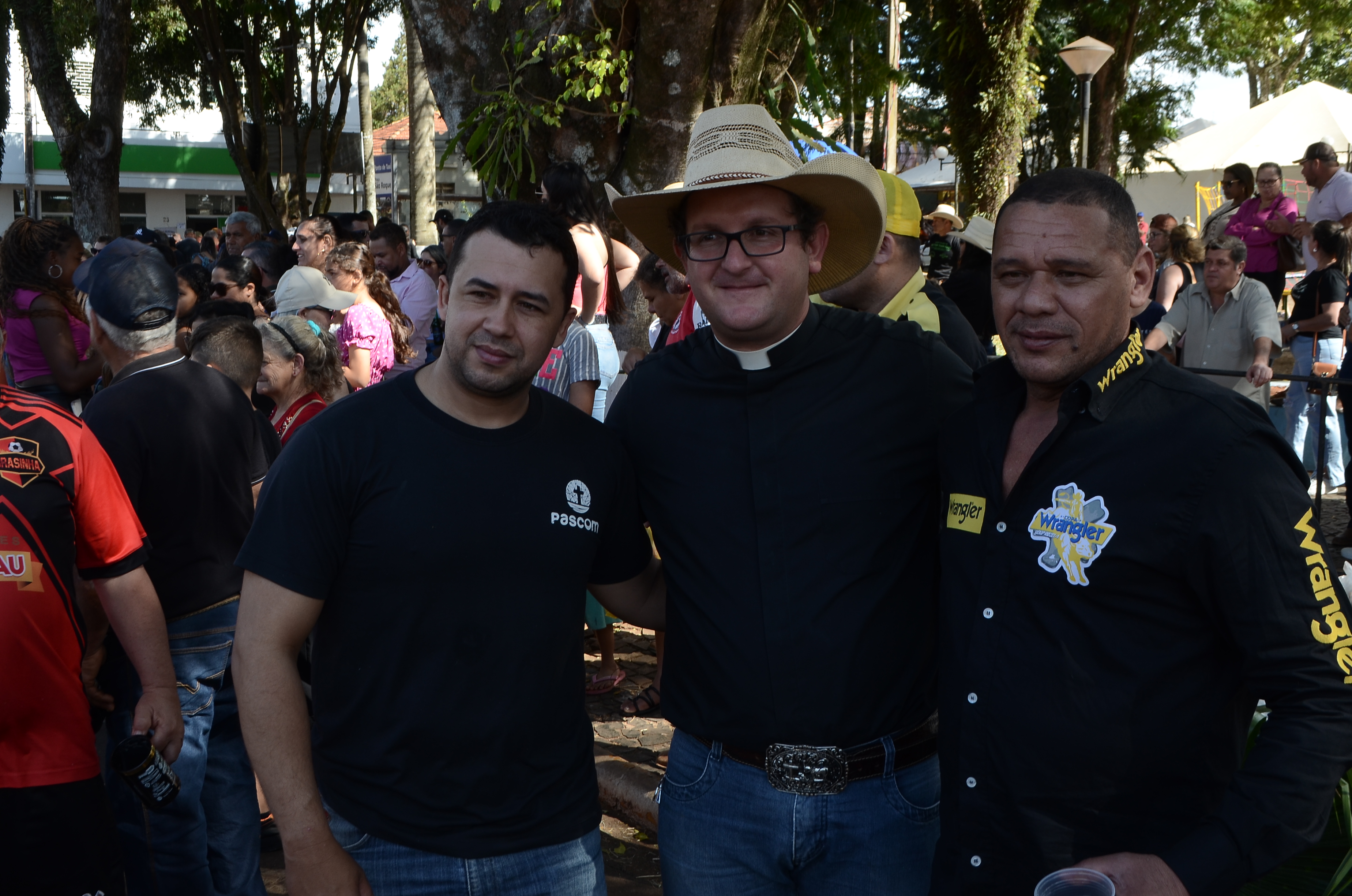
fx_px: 1462
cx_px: 676
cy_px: 448
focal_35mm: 39
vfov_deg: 34.1
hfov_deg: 49.6
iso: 200
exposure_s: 1/60
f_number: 10
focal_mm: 26
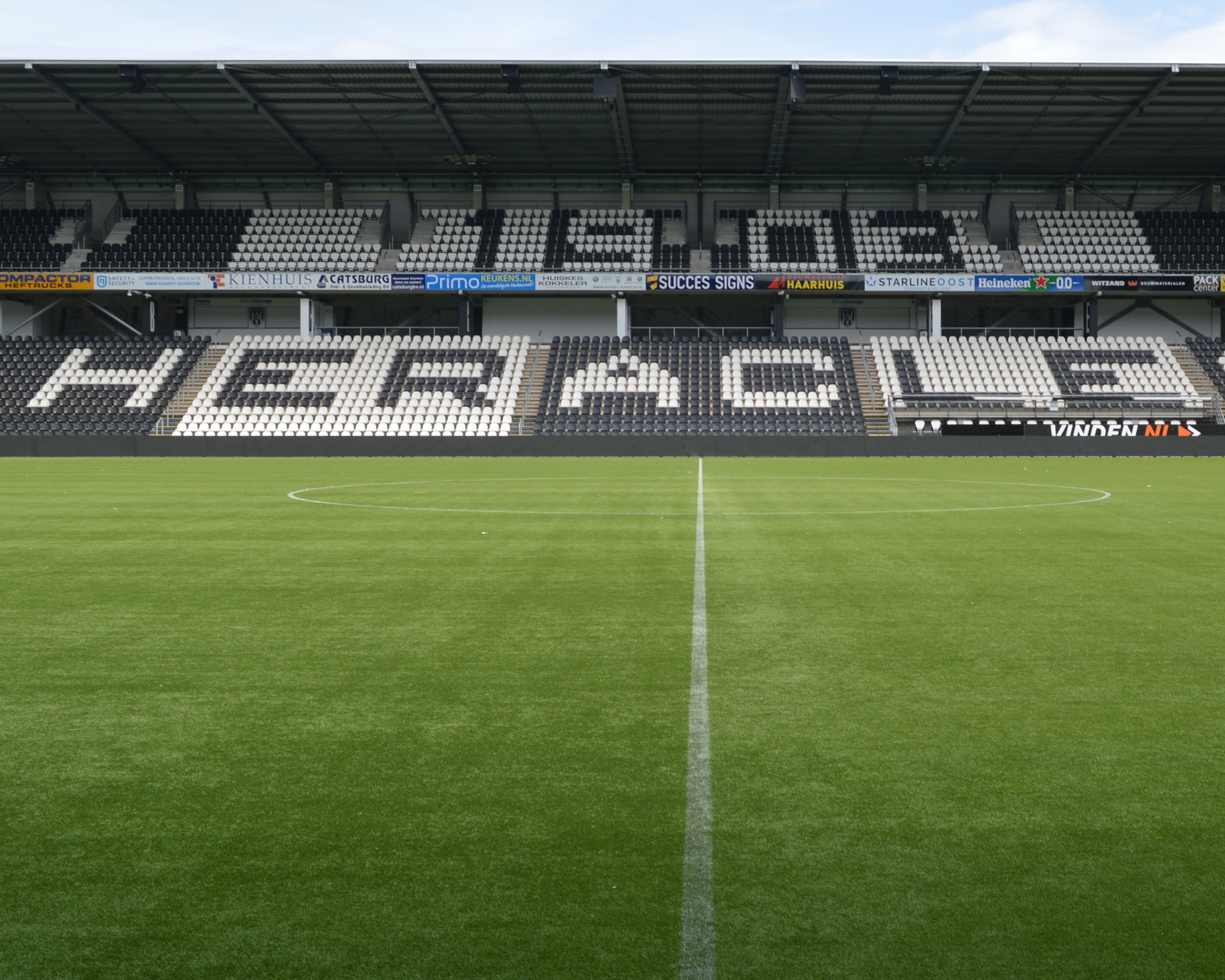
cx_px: 720
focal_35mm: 42
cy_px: 442
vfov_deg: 35.6
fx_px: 1523
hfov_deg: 43.7
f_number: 7.1
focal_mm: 18
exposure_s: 1/200
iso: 100
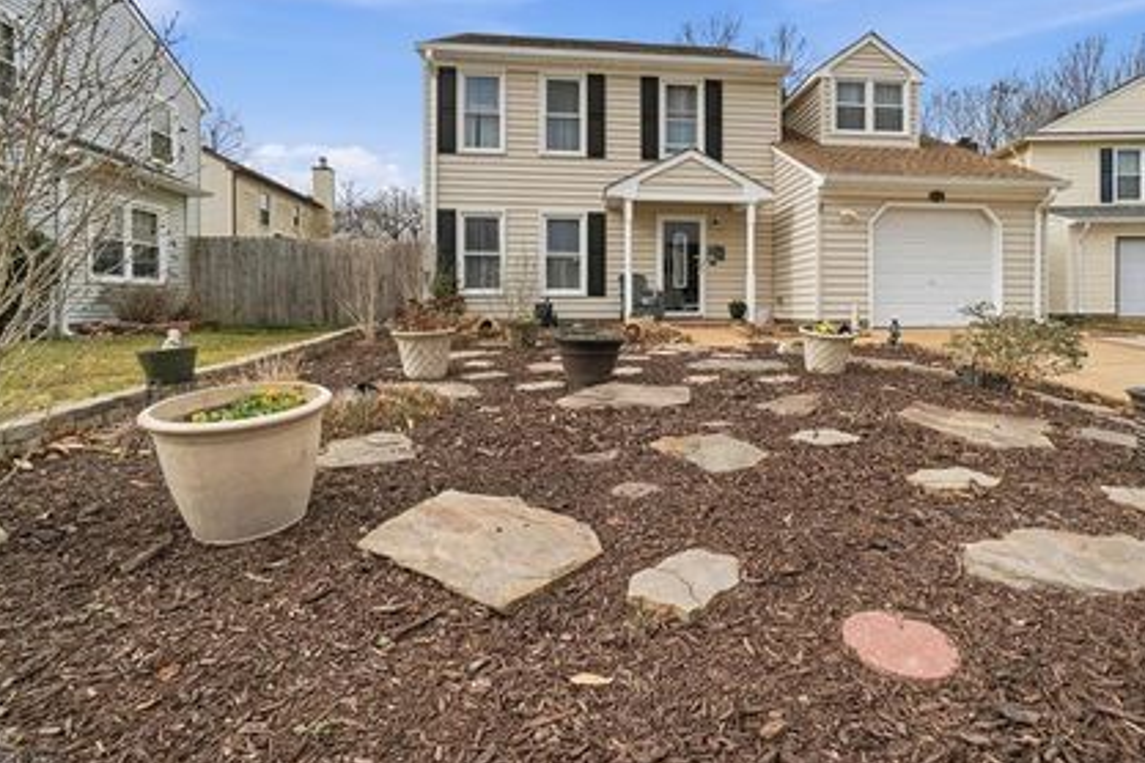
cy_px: 314
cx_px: 667
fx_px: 572
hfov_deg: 89.2
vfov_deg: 66.9
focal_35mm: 18
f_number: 8
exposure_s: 1/1000
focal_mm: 10
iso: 100
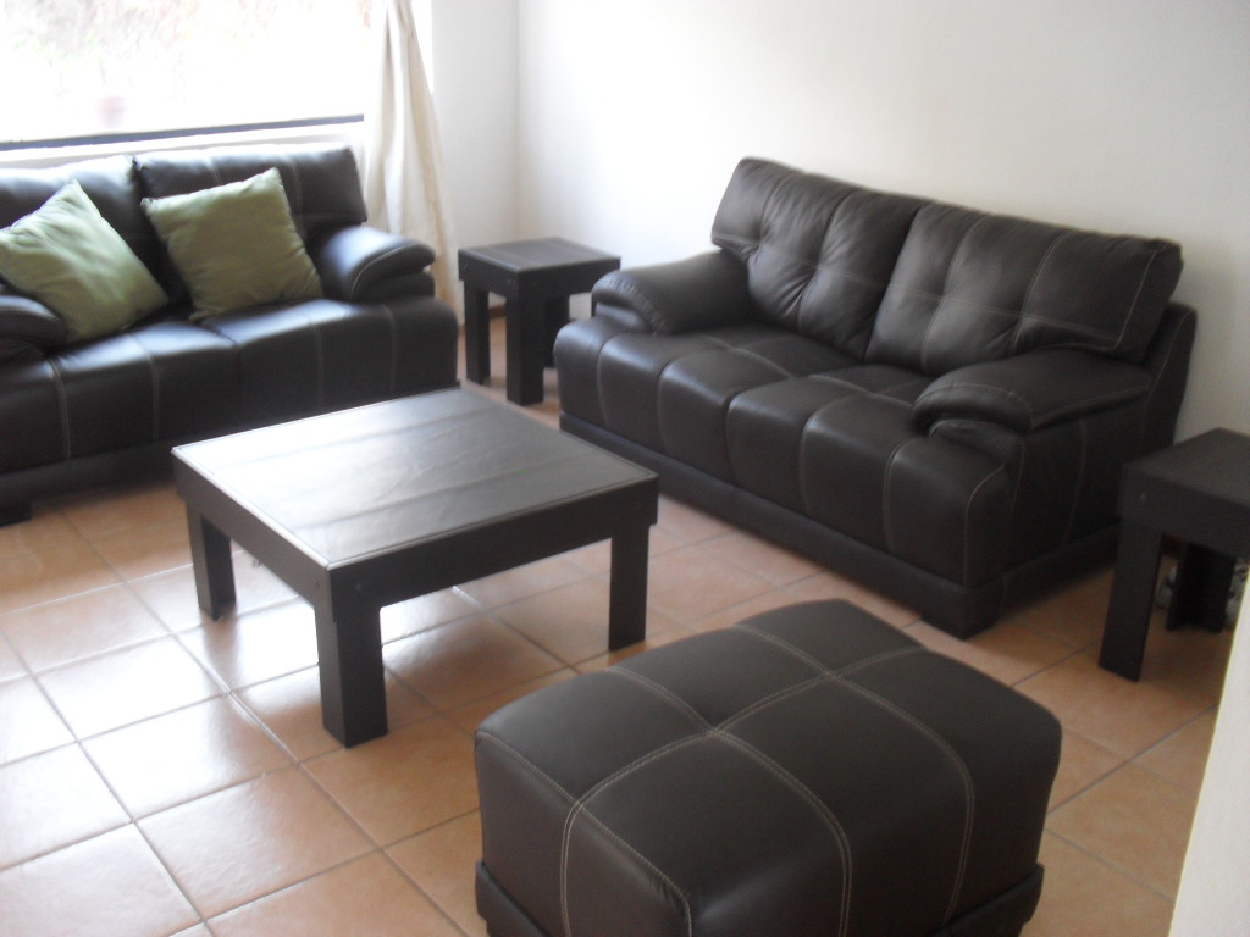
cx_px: 625
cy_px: 468
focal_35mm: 35
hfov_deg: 52.6
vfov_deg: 40.7
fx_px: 1264
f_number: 3.2
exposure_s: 1/15
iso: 200
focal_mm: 6.3
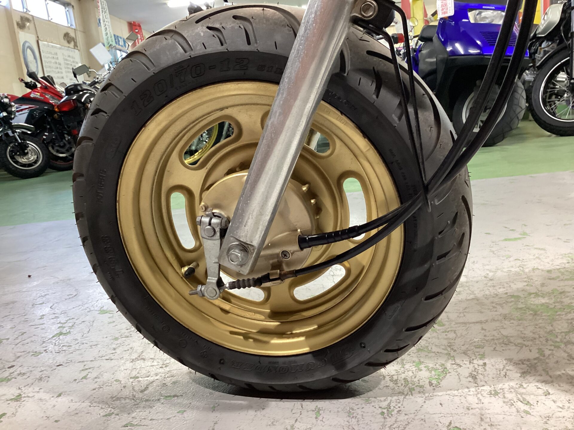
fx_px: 514
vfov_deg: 45.4
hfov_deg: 58.4
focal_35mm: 31
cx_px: 287
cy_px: 215
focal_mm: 3.3
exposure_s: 1/50
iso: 320
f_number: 2.4
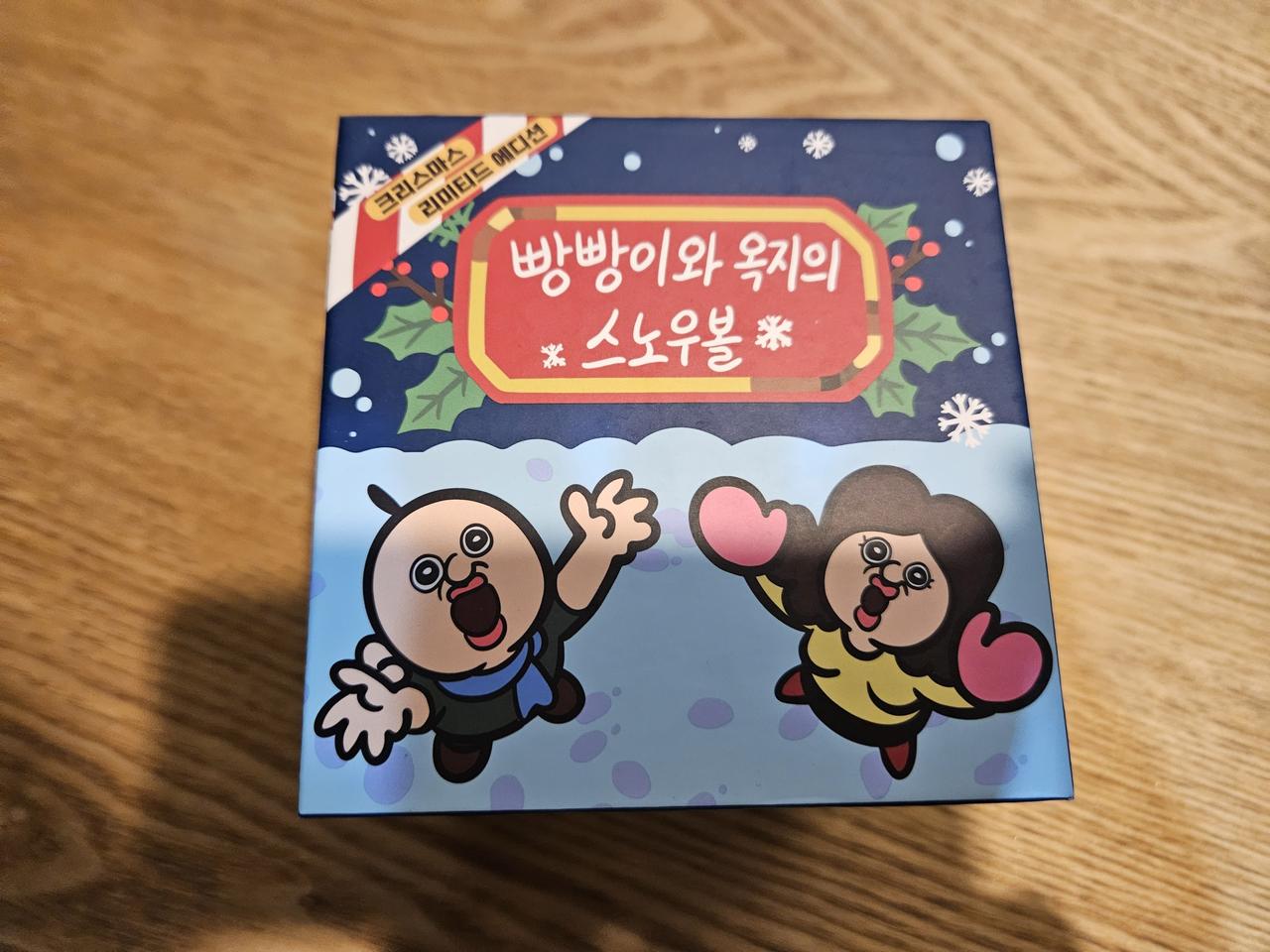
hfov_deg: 73.9
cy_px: 476
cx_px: 635
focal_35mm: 23
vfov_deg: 58.9
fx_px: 844
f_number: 1.8
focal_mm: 5.4
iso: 1000
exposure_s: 1/120
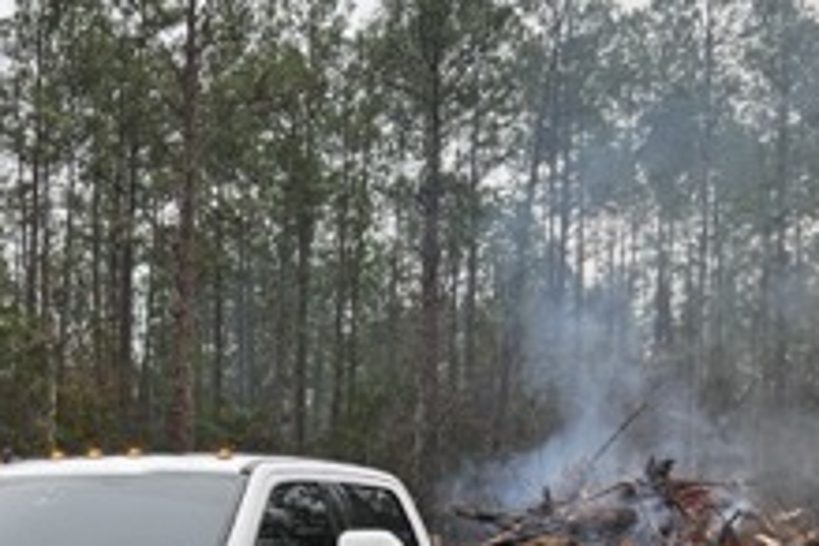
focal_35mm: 74
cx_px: 86
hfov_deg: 26.5
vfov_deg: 18.0
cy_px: 535
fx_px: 1683
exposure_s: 1/561
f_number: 1.5
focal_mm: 5.7
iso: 50
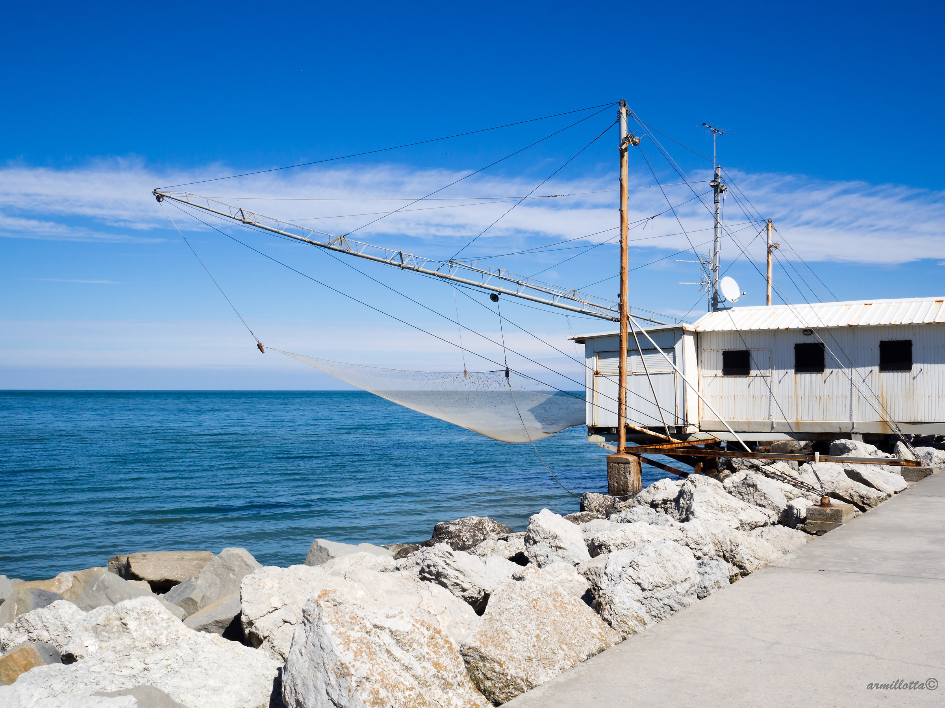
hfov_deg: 54.0
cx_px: 472
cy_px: 354
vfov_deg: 41.8
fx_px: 928
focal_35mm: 34
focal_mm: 17
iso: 200
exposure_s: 1/640
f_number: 10
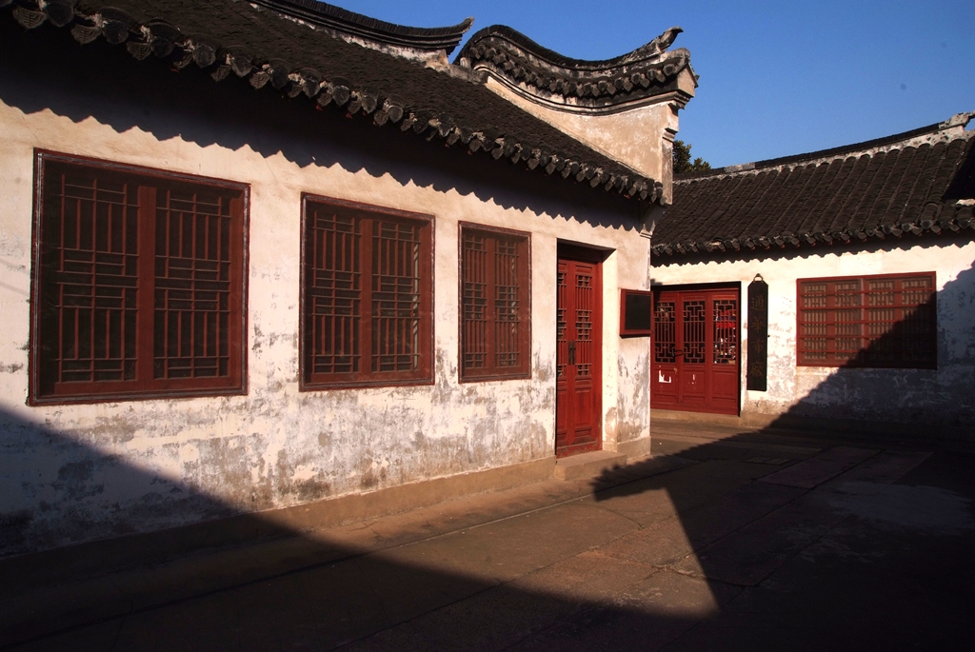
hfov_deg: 41.1
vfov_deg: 28.1
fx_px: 1301
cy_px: 326
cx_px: 488
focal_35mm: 48
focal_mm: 32
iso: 200
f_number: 16
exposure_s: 1/250
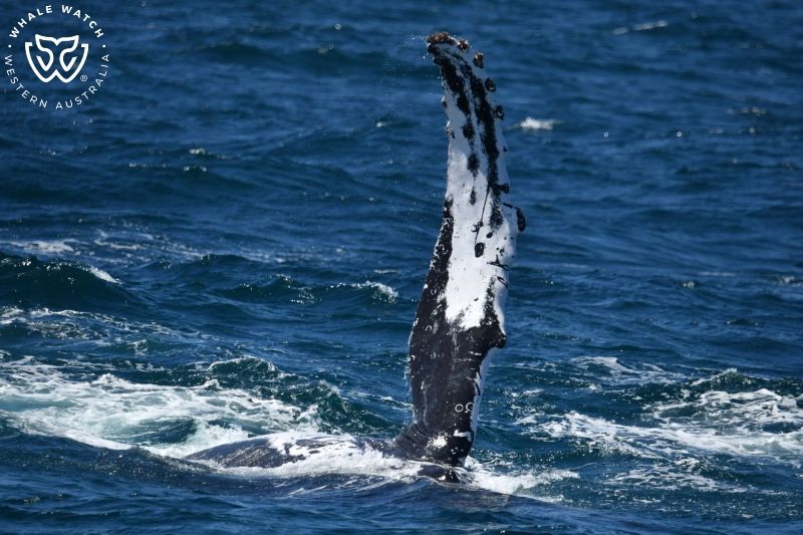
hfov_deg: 4.6
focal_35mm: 450
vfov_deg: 3.1
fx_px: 10035
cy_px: 268
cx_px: 402
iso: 800
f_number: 6
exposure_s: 1/8000
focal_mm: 450
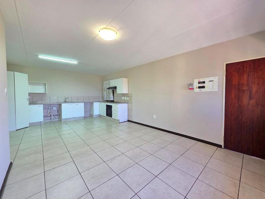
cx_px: 132
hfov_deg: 106.2
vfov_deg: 89.9
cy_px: 100
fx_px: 100
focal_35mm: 13
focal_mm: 2.2
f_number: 1.9
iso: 250
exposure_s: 1/100
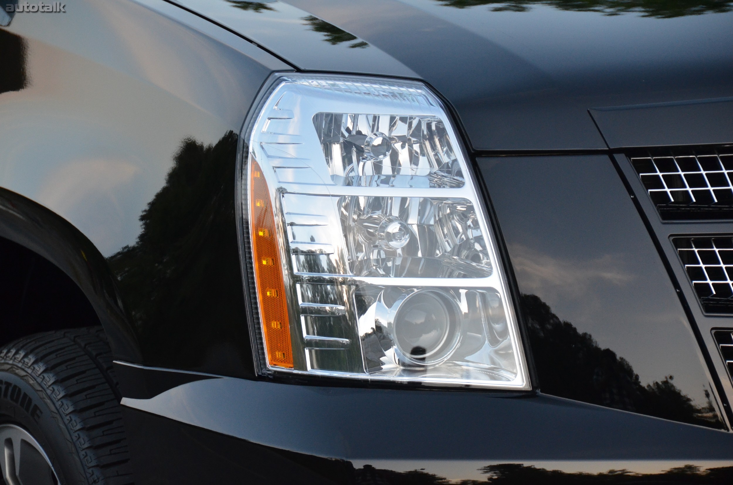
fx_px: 3962
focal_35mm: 195
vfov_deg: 7.0
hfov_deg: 10.6
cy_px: 242
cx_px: 366
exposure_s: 1/250
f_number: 5.6
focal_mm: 130
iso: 1600
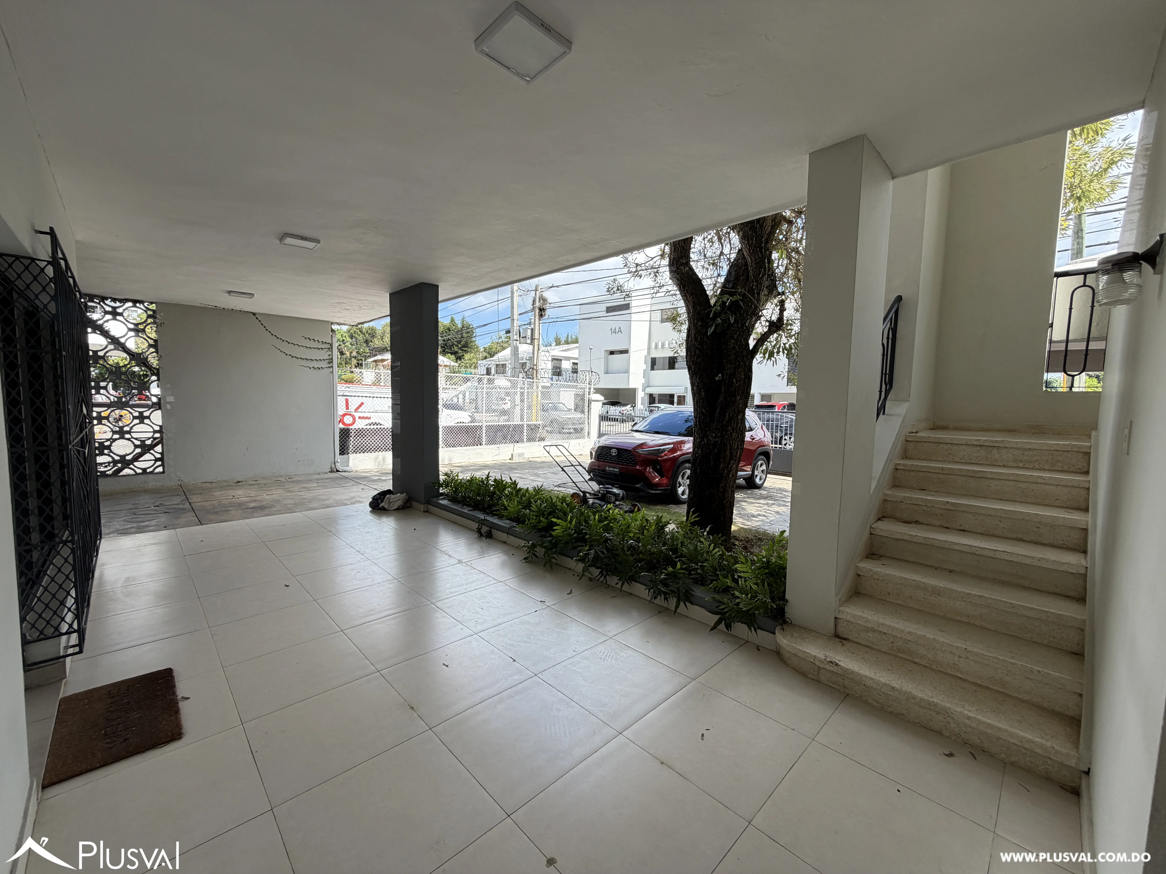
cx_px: 583
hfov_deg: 102.1
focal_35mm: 14
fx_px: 472
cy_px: 437
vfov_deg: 85.7
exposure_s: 1/455
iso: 64
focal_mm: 2.22
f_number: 2.2
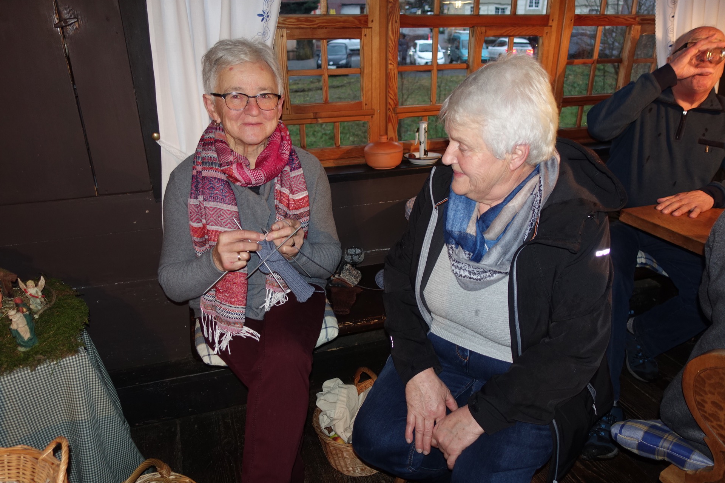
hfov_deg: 71.5
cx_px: 369
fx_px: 503
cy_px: 241
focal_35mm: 25
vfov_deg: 51.3
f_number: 1.8
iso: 200
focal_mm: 8.8
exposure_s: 1/30
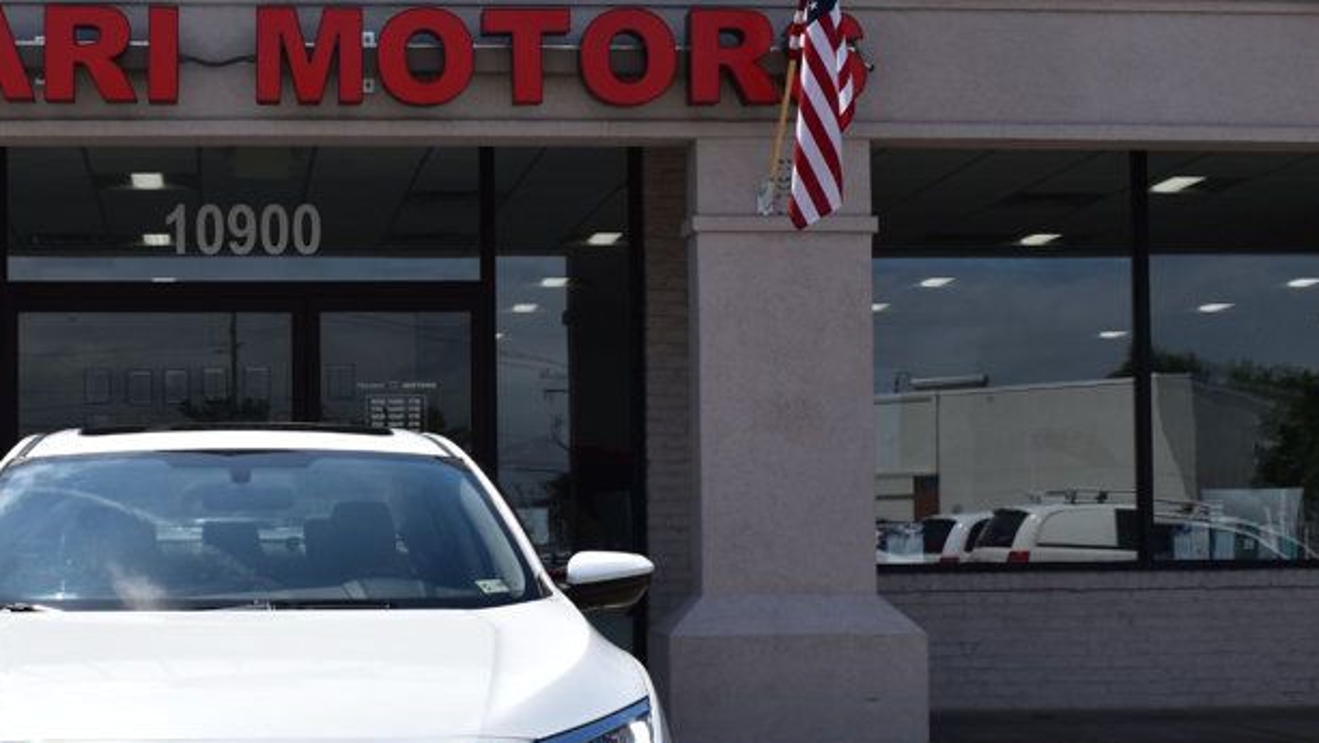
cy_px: 510
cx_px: 374
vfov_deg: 17.0
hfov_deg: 29.4
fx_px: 2479
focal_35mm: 71
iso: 220
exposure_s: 1/500
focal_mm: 27
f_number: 11
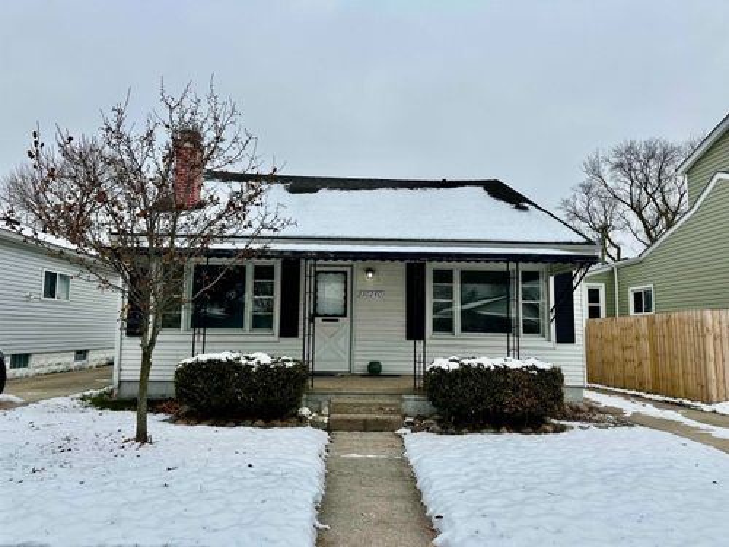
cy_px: 274
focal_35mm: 24
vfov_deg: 56.8
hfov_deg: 71.6
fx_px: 505
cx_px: 364
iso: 80
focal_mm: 6.86
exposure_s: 1/2591
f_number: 1.78
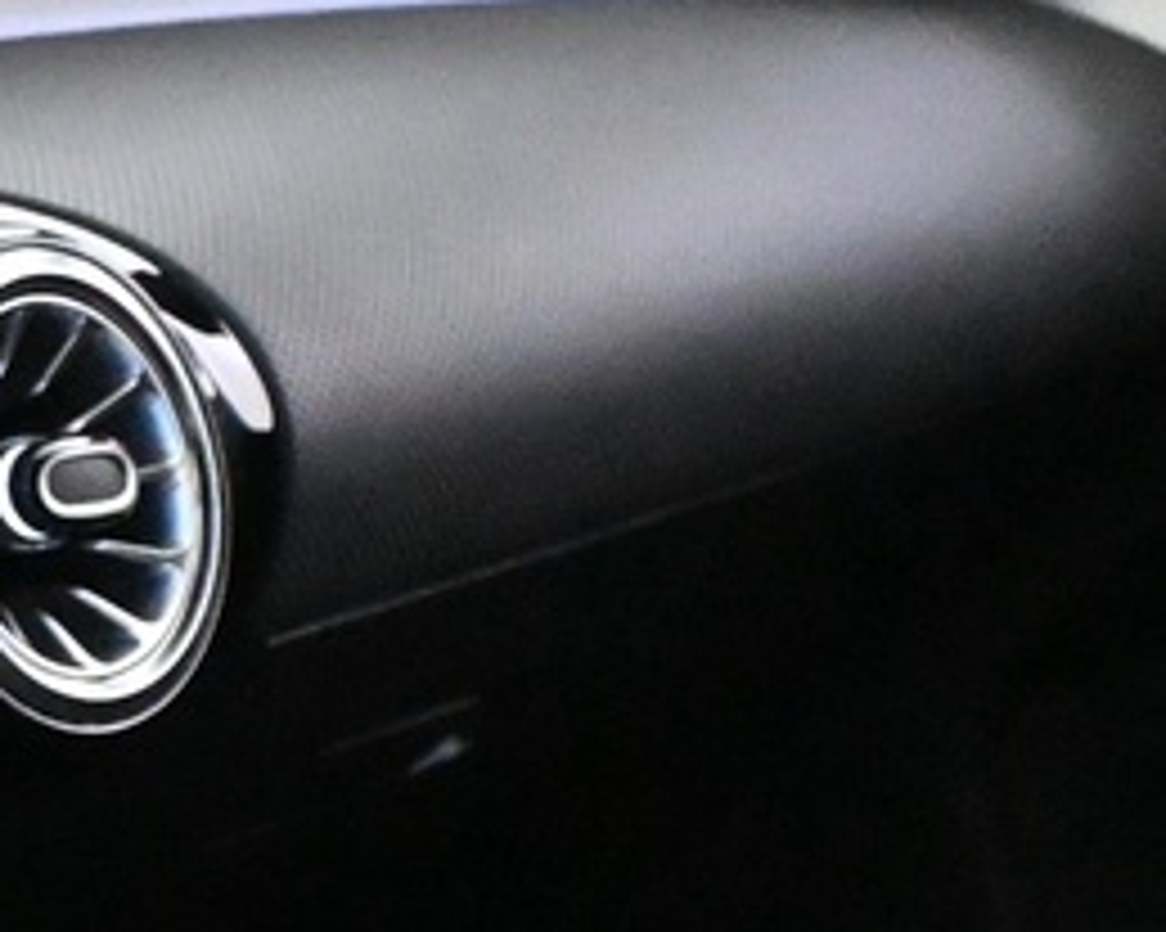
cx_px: -1594
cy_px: 774
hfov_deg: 9.9
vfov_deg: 9.0
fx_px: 5915
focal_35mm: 171
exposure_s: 1/60
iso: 9000
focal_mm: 19.5
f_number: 3.8
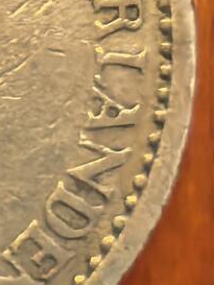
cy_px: 16
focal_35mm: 158
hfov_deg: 8.8
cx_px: -220
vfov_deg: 12.4
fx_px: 1301
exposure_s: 1/100
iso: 100
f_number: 2.2
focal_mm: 1.68
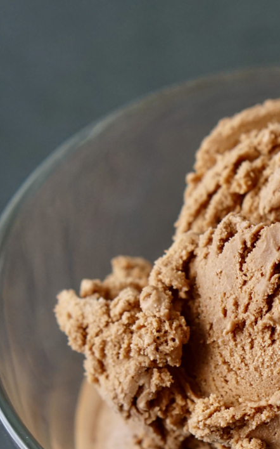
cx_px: 309
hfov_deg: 7.8
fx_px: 2028
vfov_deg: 12.5
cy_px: 407
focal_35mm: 166
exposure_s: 1/80
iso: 500
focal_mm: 50
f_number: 4
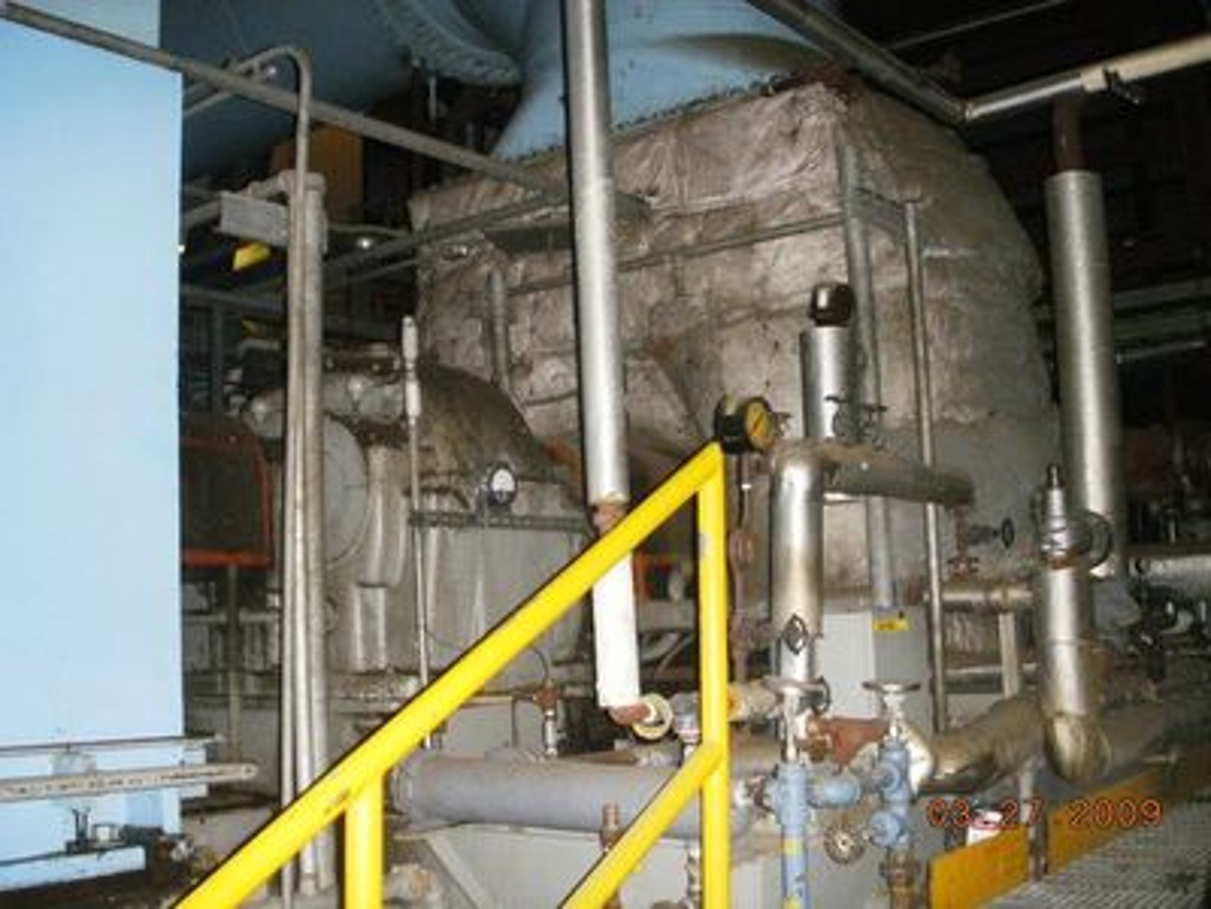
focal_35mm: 38
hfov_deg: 49.0
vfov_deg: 37.7
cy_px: 454
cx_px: 606
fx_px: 1329
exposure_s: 1/250
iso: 800
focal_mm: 6.3
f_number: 3.3
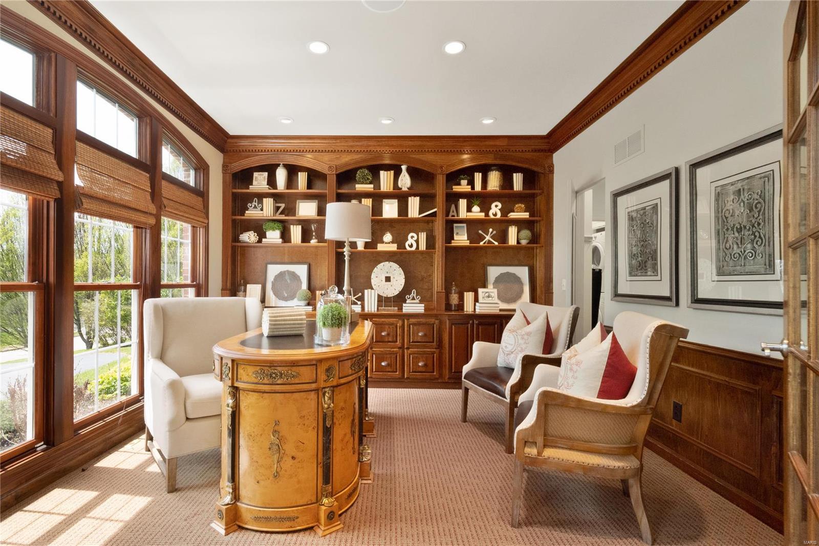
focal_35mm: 16
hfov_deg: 96.7
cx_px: 410
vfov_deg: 73.7
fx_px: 364
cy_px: 273
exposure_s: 1/8
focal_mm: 8
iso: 400
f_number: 10
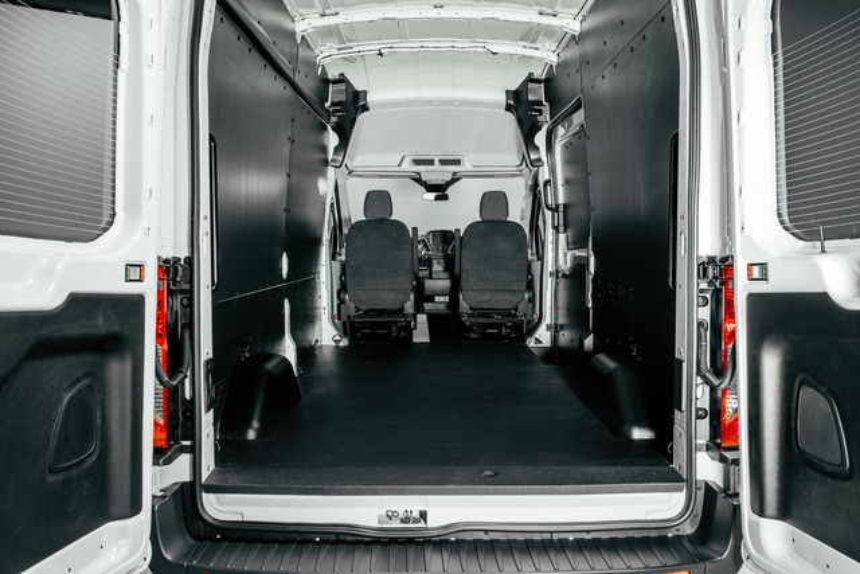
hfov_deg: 58.7
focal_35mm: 32
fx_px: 765
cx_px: 430
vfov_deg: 41.1
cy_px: 287
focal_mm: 32
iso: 100
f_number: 8
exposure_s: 2
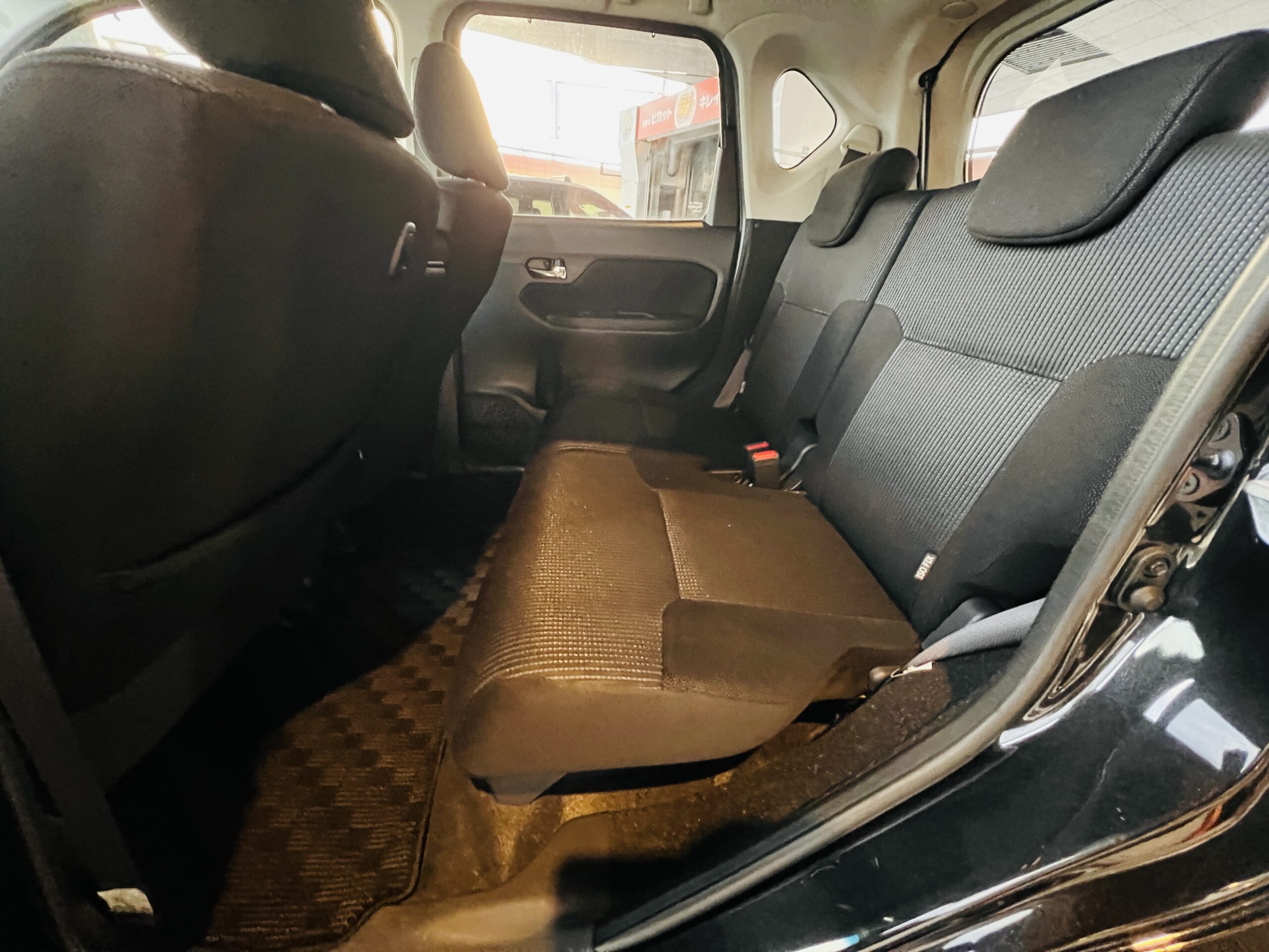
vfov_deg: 89.9
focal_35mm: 13
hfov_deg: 106.2
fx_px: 477
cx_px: 634
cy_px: 476
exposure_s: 1/33
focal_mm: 1.57
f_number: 1.8
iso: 1250
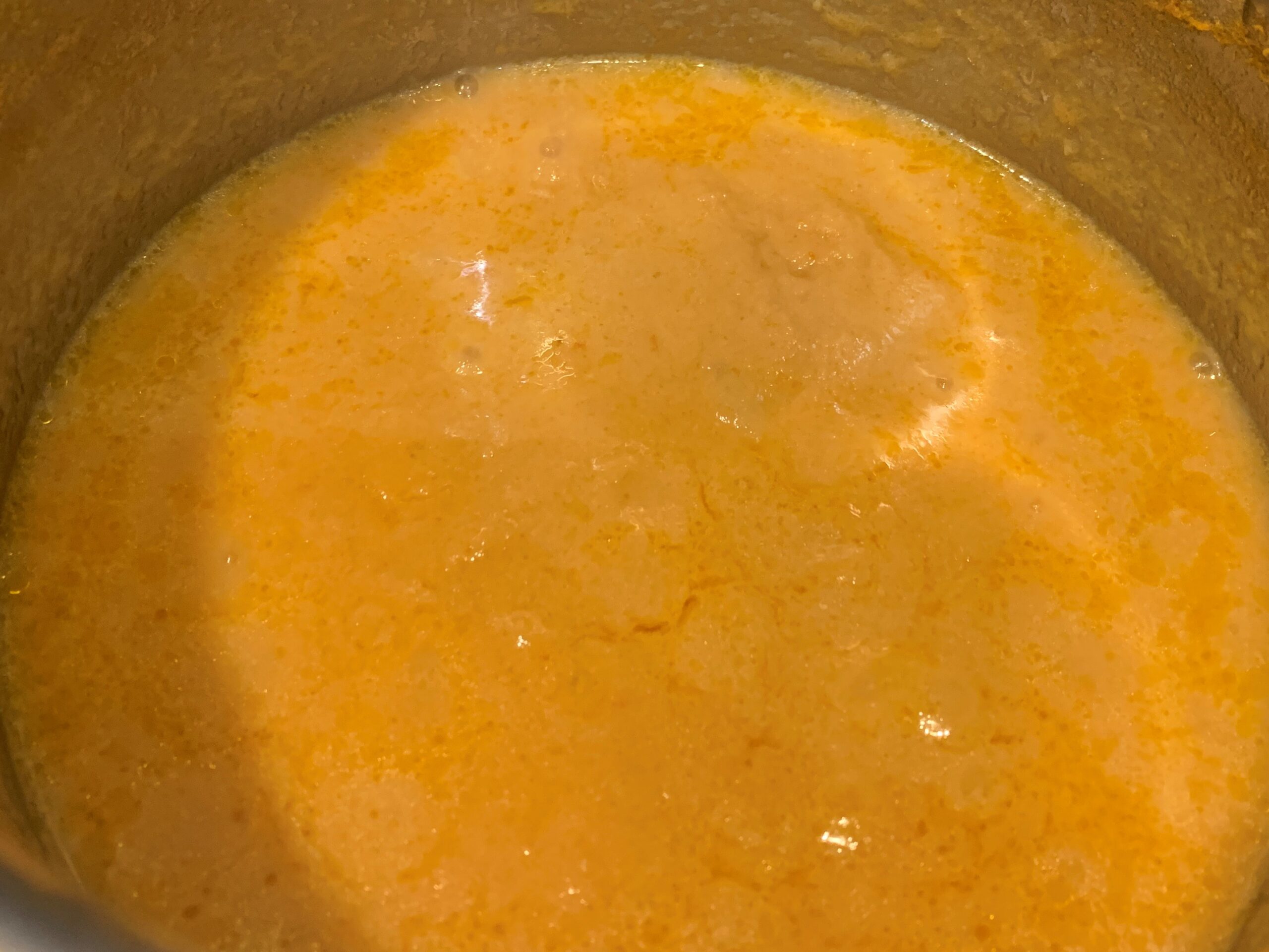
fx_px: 953
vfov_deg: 53.1
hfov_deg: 67.3
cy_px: 476
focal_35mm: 26
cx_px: 634
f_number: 1.8
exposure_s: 1/50
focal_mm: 4.25
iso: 200
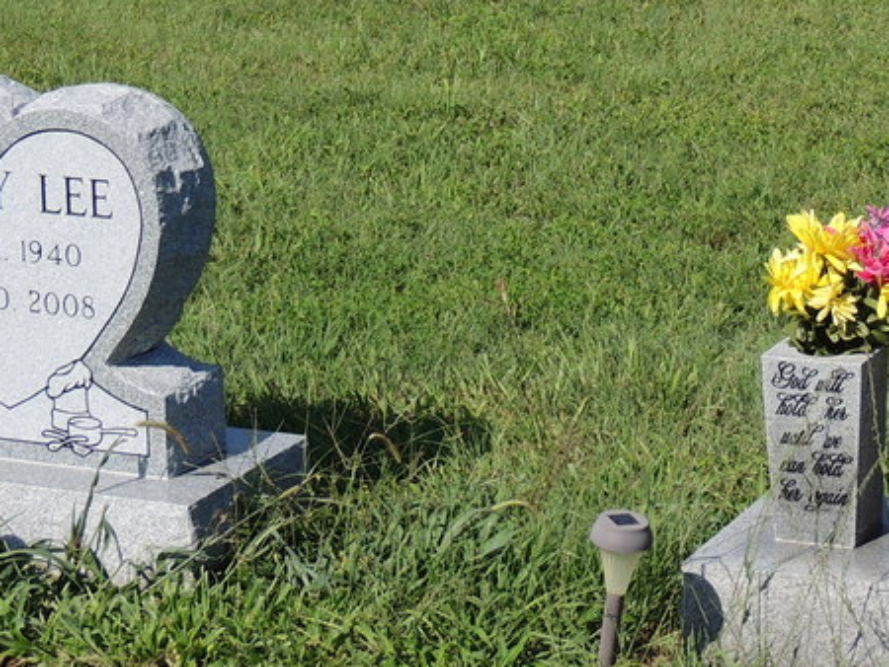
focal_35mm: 144
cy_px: 51
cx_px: 705
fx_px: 3700
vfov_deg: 10.3
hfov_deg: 13.6
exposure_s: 1/1000
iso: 100
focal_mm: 10.7
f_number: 3.7
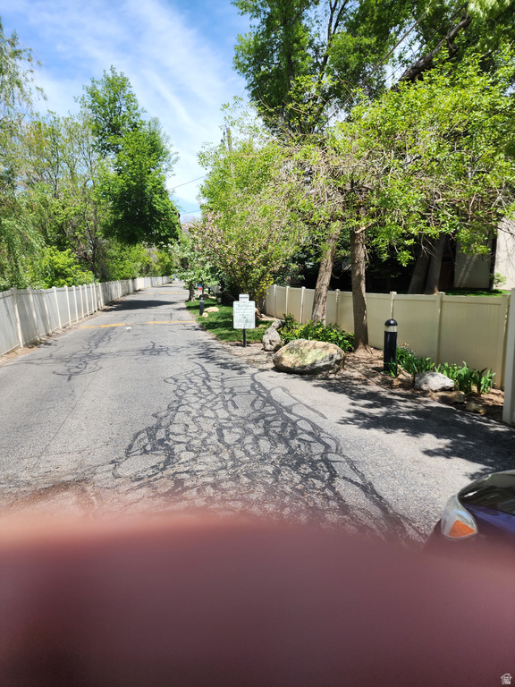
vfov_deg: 73.9
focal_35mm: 23
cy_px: 344
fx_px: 456
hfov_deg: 58.9
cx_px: 258
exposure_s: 1/571
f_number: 1.8
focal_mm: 6.4
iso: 12
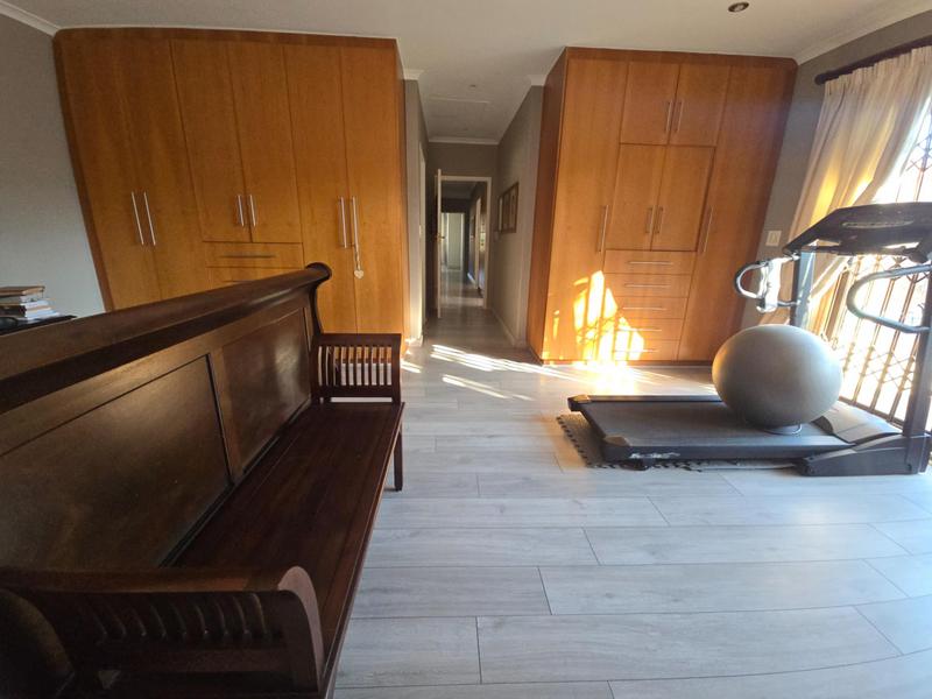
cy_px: 350
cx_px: 466
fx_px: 350
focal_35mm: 13
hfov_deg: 106.2
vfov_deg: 89.9
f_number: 2.2
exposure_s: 1/50
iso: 160
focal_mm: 2.2
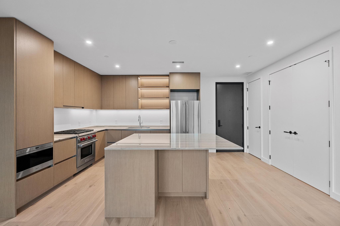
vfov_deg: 75.5
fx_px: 146
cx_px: 170
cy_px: 113
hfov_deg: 98.5
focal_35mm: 16
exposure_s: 1/30
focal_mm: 15.5
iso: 2500
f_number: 7.1
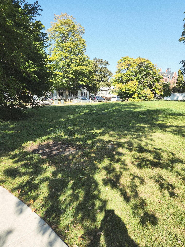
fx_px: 171
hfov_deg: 56.8
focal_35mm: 24
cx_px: 92
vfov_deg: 71.6
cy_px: 120
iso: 20
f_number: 1.8
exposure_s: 1/711
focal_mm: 5.4
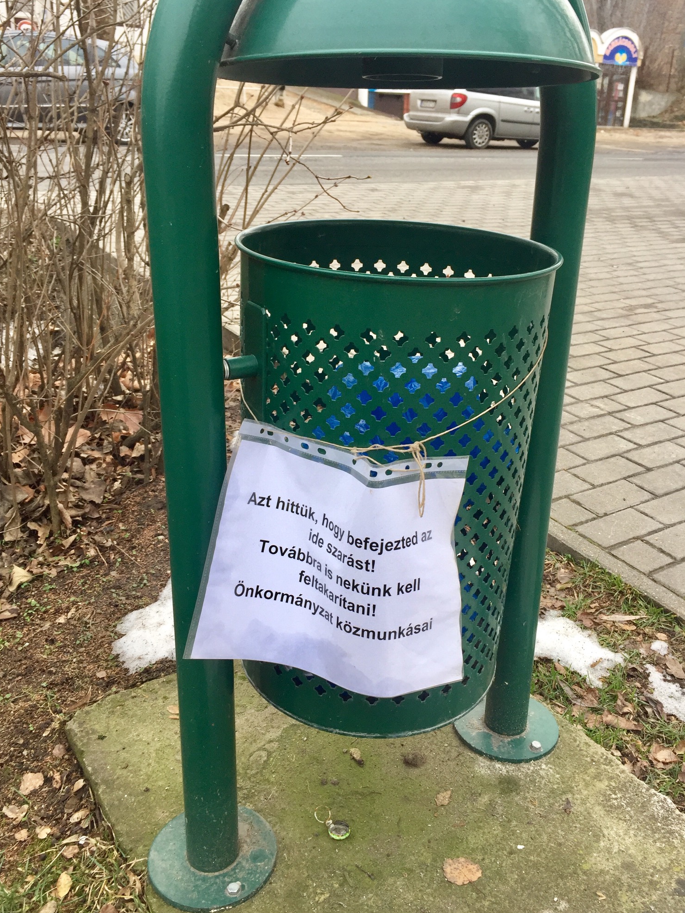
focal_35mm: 30
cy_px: 454
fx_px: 792
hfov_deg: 46.8
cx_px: 348
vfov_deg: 60.0
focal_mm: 4.15
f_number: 2.2
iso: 40
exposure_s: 1/100
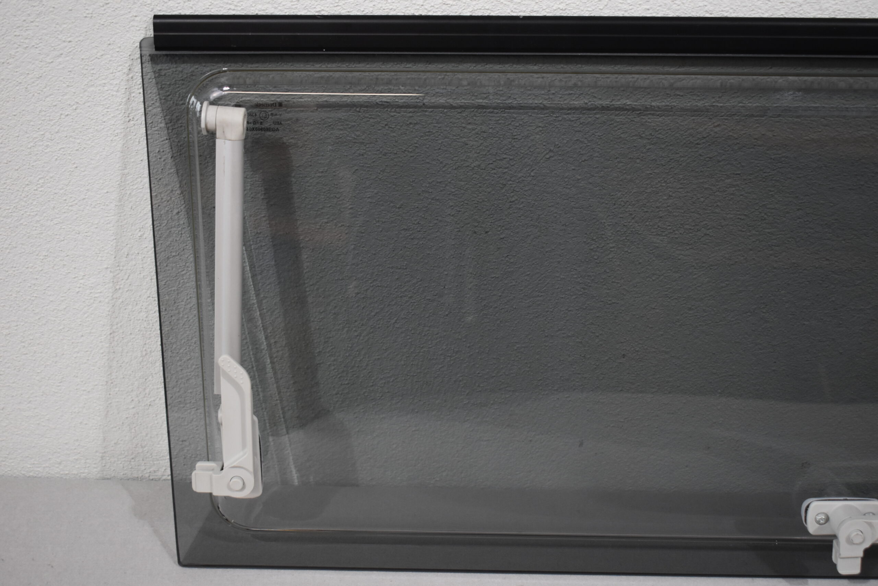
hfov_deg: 38.9
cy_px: 293
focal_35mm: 51
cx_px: 439
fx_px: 1244
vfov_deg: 26.5
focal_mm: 34
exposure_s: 1/200
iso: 800
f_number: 4.5
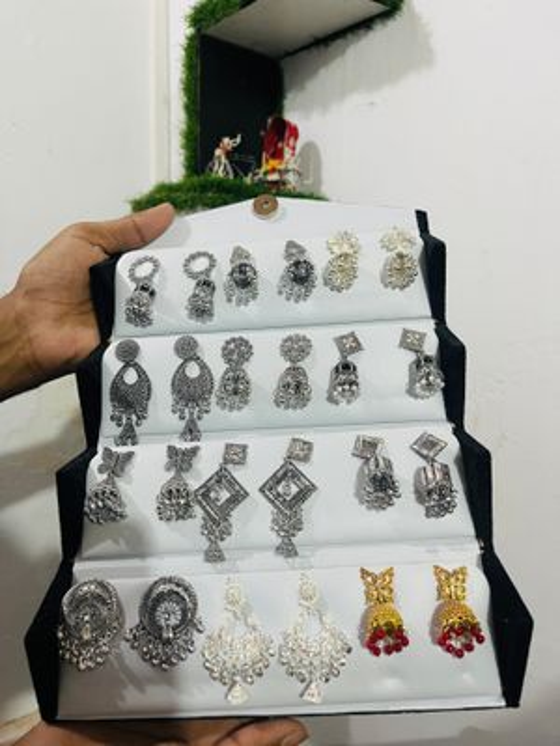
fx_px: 561
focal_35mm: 26
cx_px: 280
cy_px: 373
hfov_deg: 53.1
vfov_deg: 67.3
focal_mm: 5.1
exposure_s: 1/50
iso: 250
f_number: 1.6
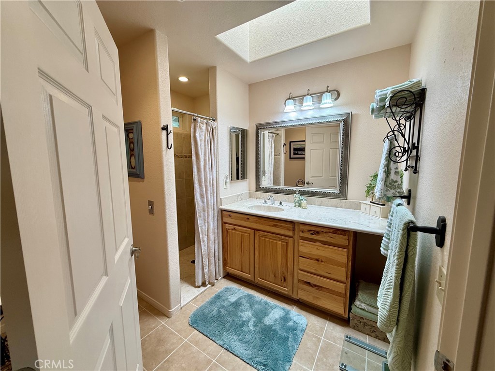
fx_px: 200
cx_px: 248
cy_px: 186
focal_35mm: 14
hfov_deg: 102.1
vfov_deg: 85.7
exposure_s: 1/120
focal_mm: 2.22
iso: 100
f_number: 2.2
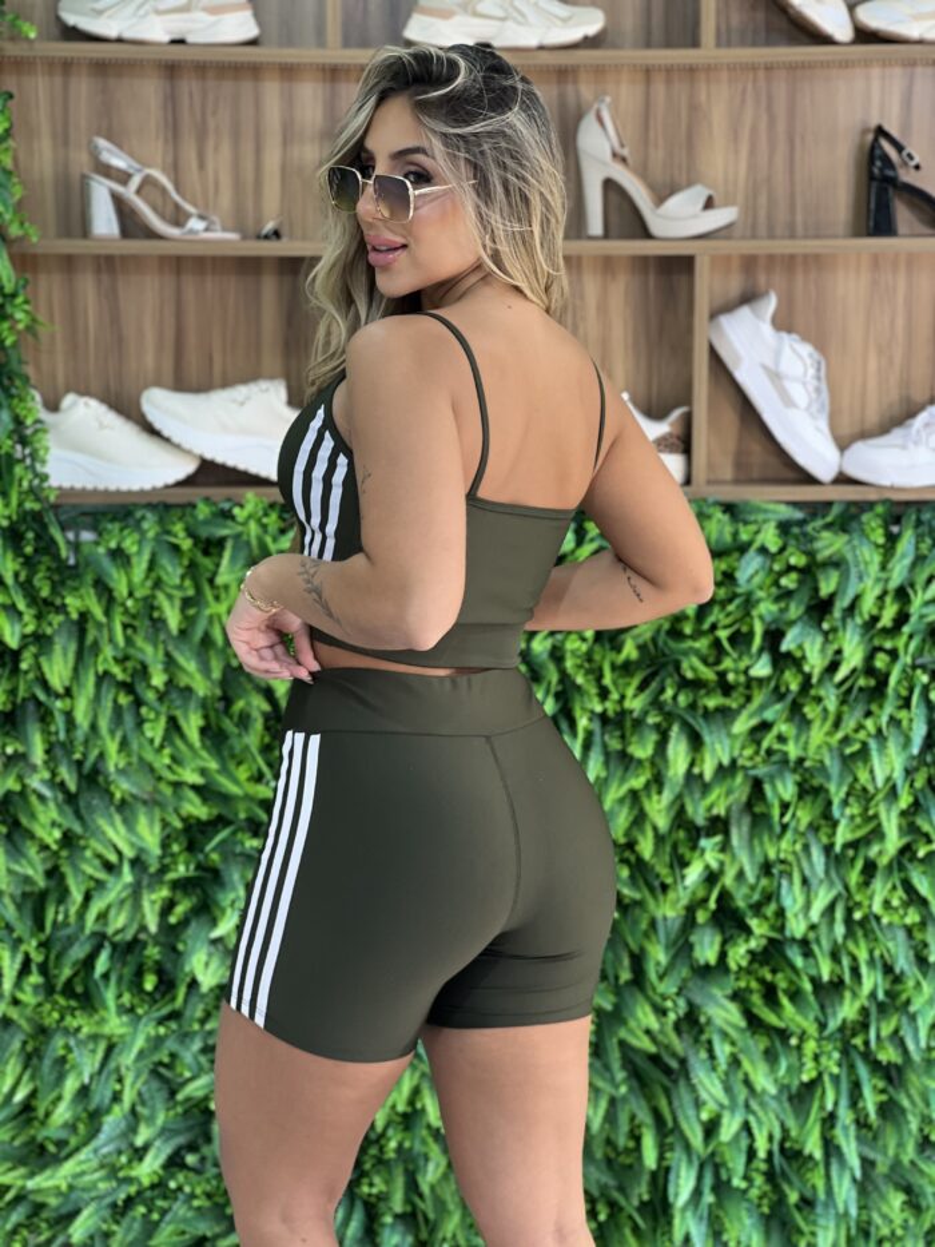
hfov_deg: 19.1
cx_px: 468
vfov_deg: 25.3
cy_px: 624
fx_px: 2772
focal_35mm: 77
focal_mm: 9
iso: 125
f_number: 2.8
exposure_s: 1/40
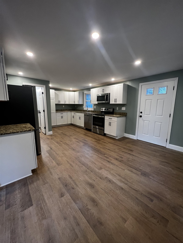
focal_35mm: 13
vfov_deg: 106.2
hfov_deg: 89.9
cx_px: 92
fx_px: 92
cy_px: 122
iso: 200
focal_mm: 1.57
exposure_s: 1/60
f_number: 1.8
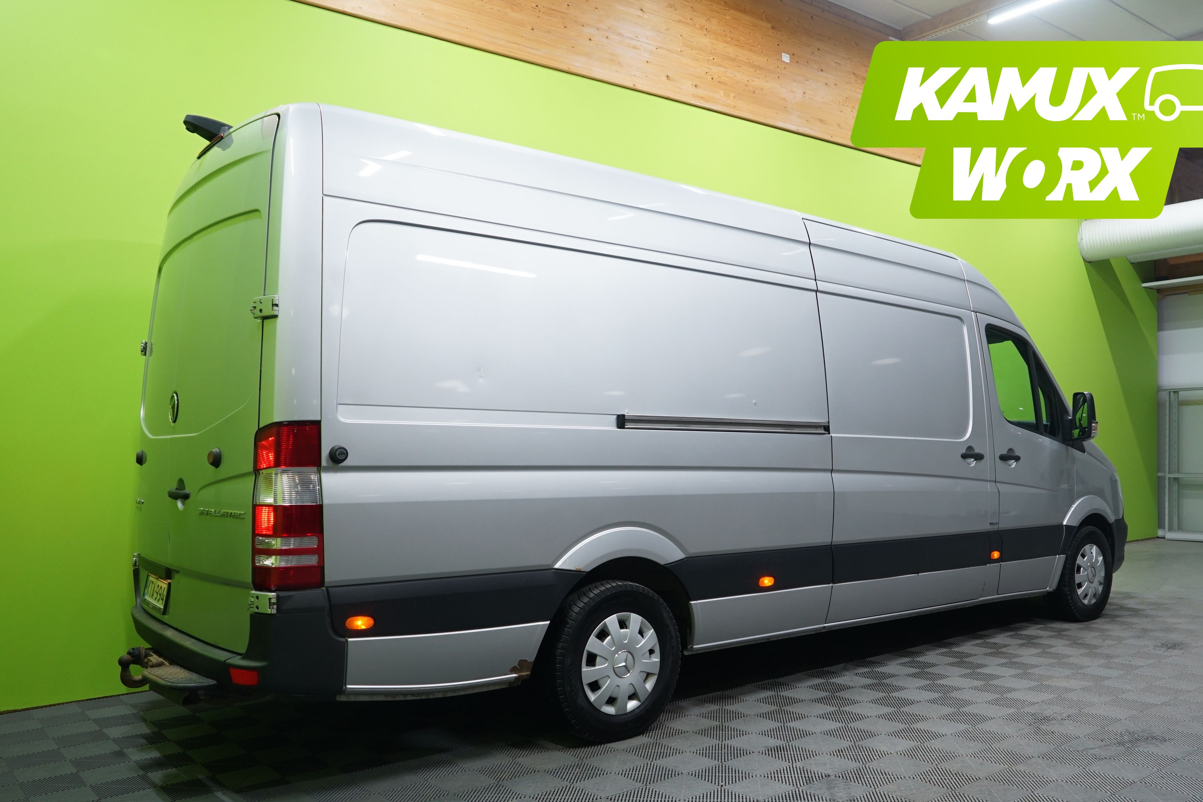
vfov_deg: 44.9
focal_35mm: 29
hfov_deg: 63.6
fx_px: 969
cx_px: 648
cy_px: 456
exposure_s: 1/20
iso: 800
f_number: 5.6
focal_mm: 25
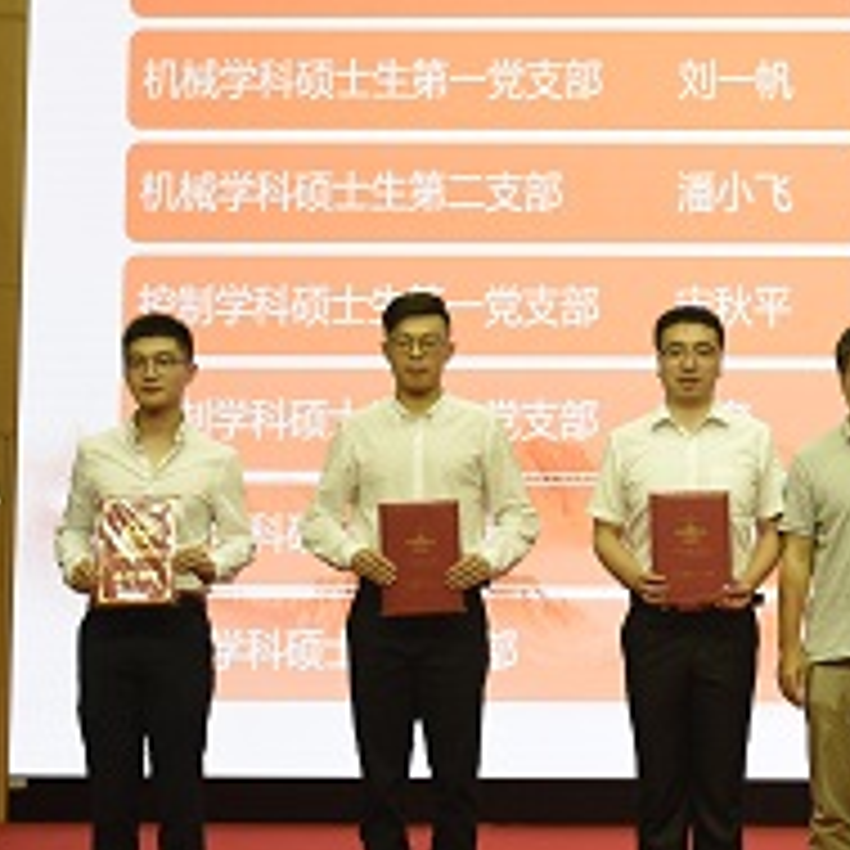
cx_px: 890
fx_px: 2917
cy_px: 310
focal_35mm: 105
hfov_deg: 16.2
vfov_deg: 16.6
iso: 1000
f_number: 4.5
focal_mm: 26
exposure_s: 1/160
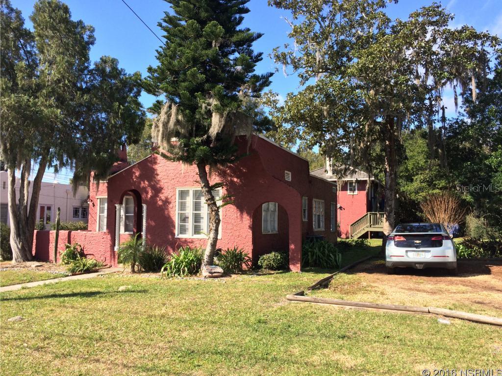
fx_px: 420
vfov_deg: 48.2
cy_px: 188
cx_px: 251
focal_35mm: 29
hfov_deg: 61.7
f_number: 2.2
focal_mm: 4.15
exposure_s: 1/954
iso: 32
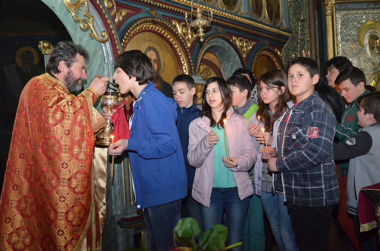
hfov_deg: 49.7
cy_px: 126
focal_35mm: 39
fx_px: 411
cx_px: 190
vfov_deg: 34.0
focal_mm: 26
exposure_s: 1/60
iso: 3200
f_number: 4
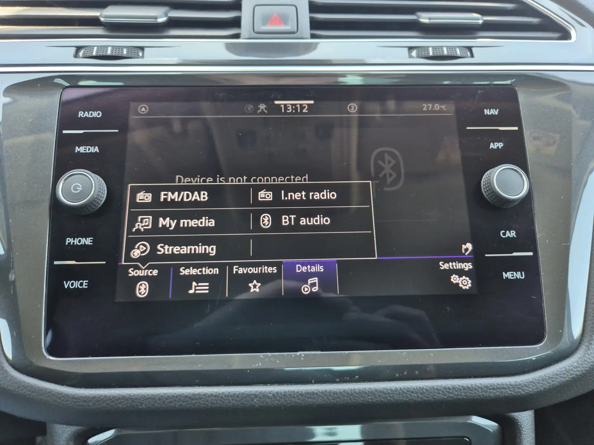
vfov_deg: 58.9
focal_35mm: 23
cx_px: 297
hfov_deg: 73.9
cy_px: 222
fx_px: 395
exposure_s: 1/100
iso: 125
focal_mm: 5.4
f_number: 1.8
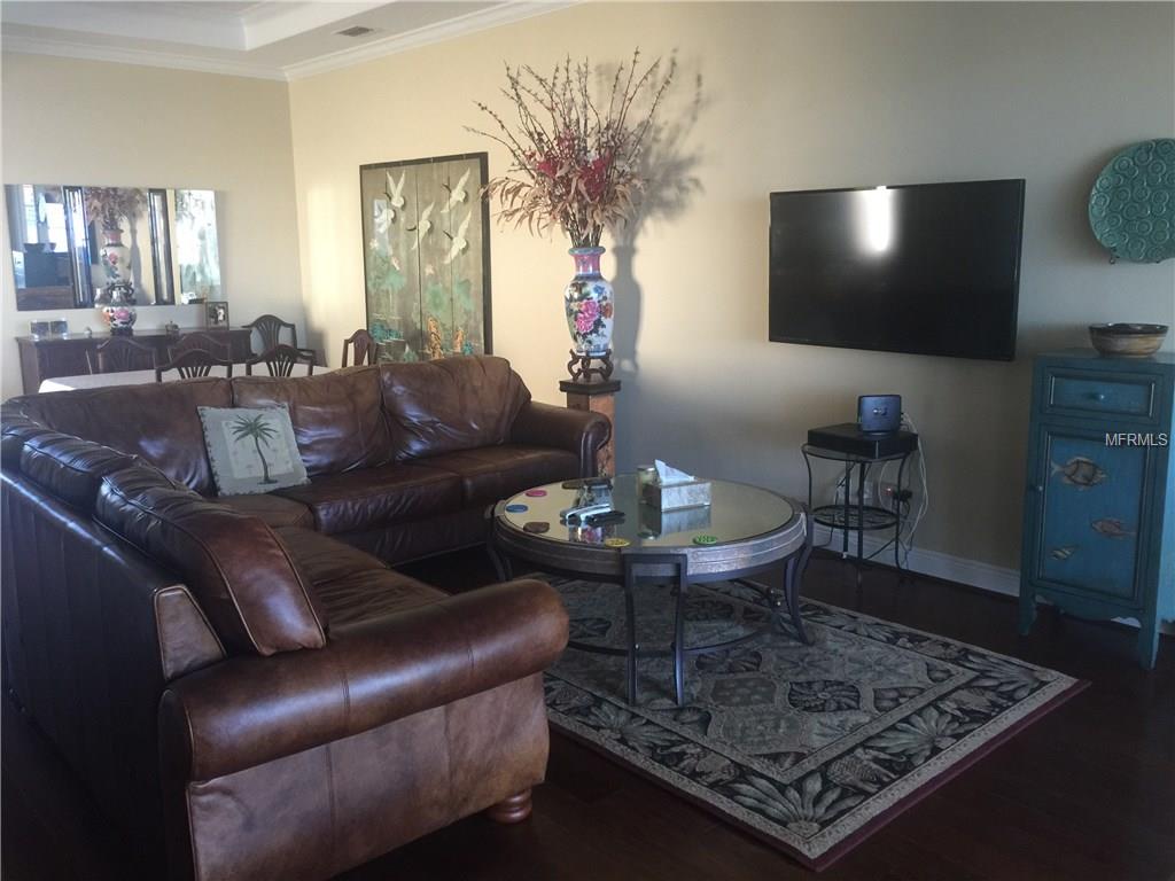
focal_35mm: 29
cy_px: 440
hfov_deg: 61.7
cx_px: 588
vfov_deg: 48.2
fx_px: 984
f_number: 2.2
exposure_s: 1/15
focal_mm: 4.15
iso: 100
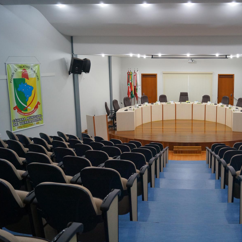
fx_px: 277
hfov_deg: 45.7
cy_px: 120
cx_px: 179
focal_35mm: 35
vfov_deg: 47.2
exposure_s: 1/160
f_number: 4
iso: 800
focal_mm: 18
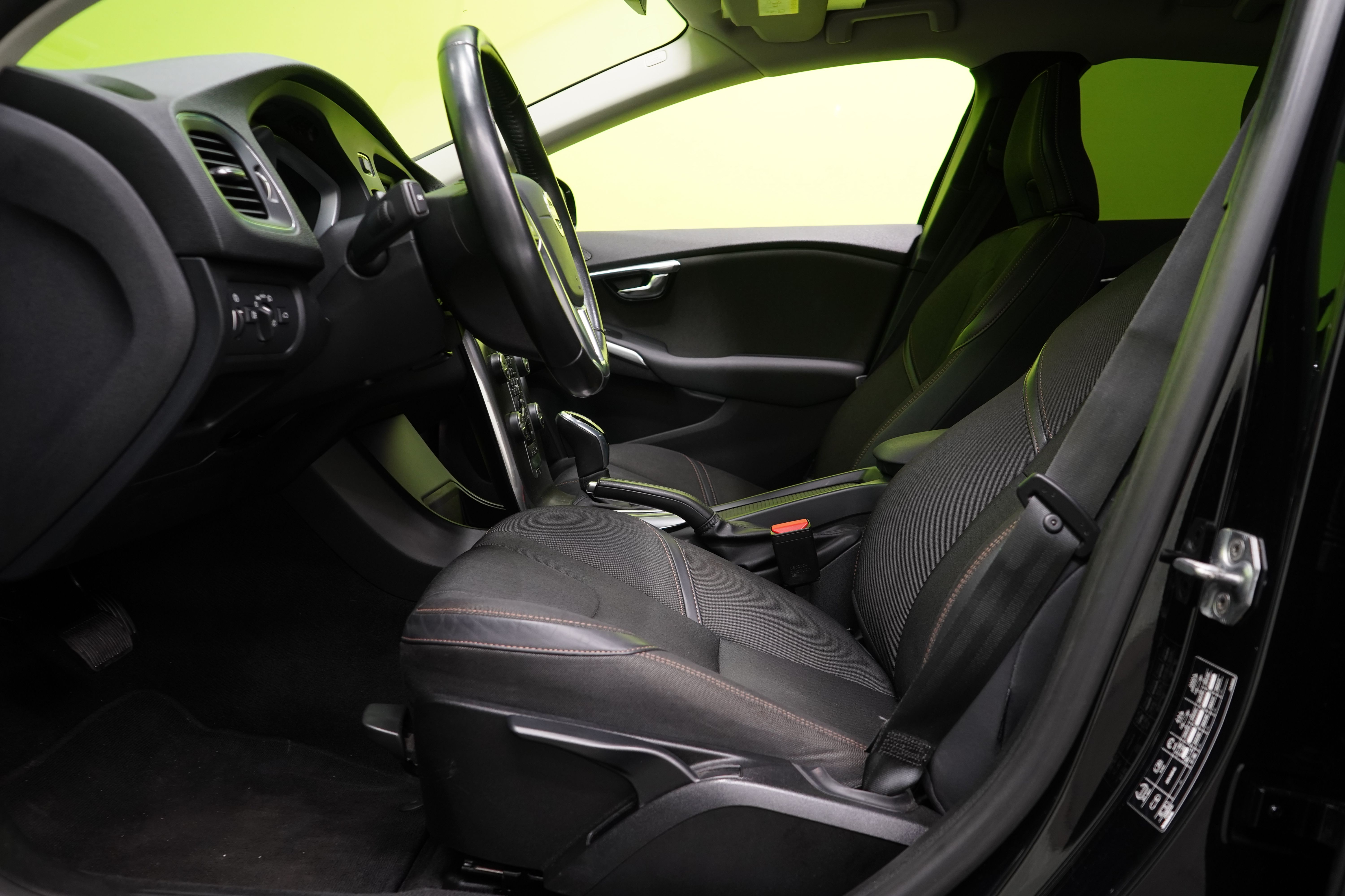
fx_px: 1121
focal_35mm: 30
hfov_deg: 61.9
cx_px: 672
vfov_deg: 43.6
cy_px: 448
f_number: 5.6
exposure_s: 1/20
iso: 1250
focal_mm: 30
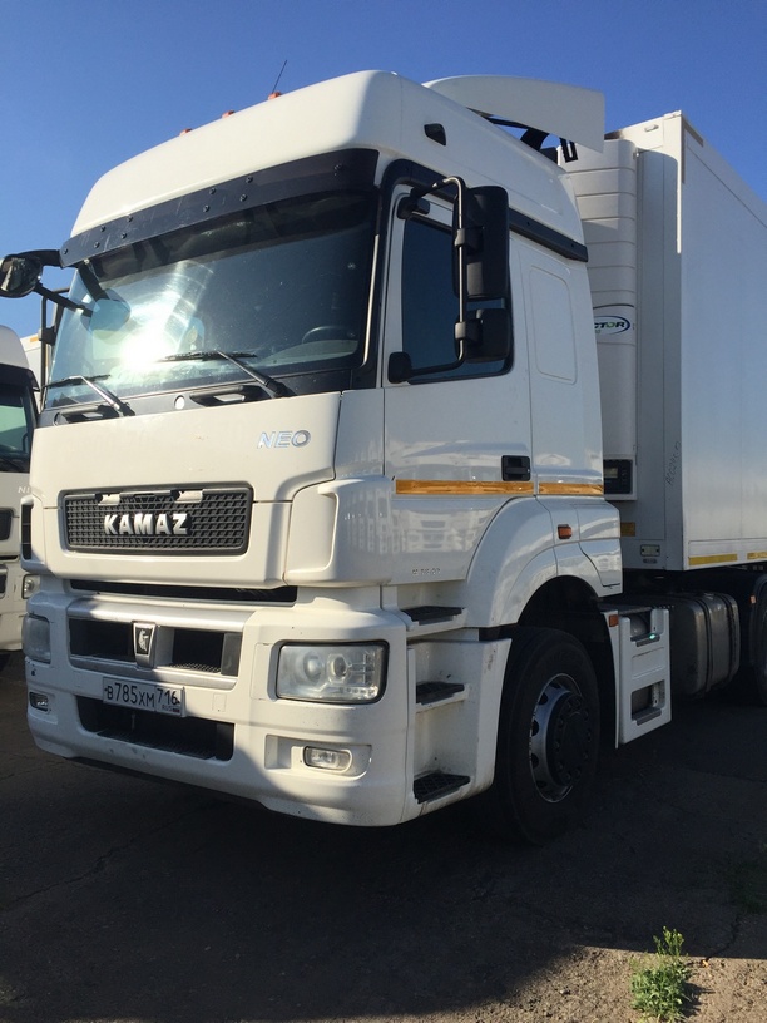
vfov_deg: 61.7
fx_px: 857
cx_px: 384
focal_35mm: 29
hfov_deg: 48.2
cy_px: 512
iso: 32
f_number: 2.2
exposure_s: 1/2639
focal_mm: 4.15
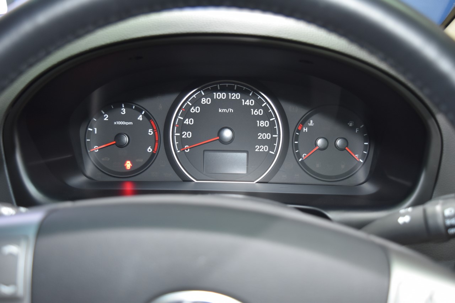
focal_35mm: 44
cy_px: 152
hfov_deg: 45.0
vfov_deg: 30.8
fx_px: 550
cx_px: 228
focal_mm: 29
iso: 900
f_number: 4.2
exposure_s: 1/30
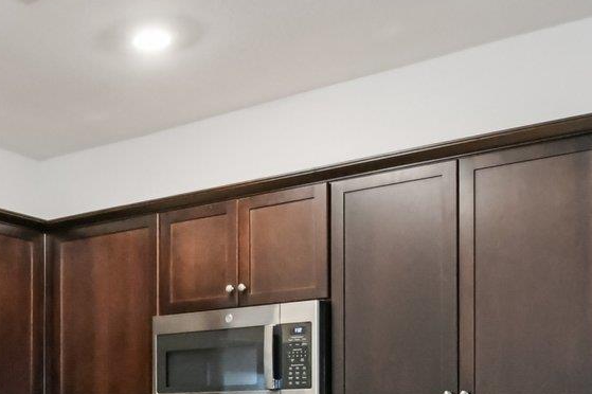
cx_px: -10
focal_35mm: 55
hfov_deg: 33.0
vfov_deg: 23.6
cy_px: 392
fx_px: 904
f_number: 8
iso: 1600
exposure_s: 1/30
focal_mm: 10
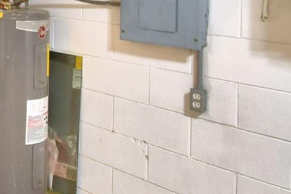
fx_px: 412
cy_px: -22
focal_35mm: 51
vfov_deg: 24.6
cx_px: -84
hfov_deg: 30.8
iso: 400
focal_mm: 10
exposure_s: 1/30
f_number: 4.5
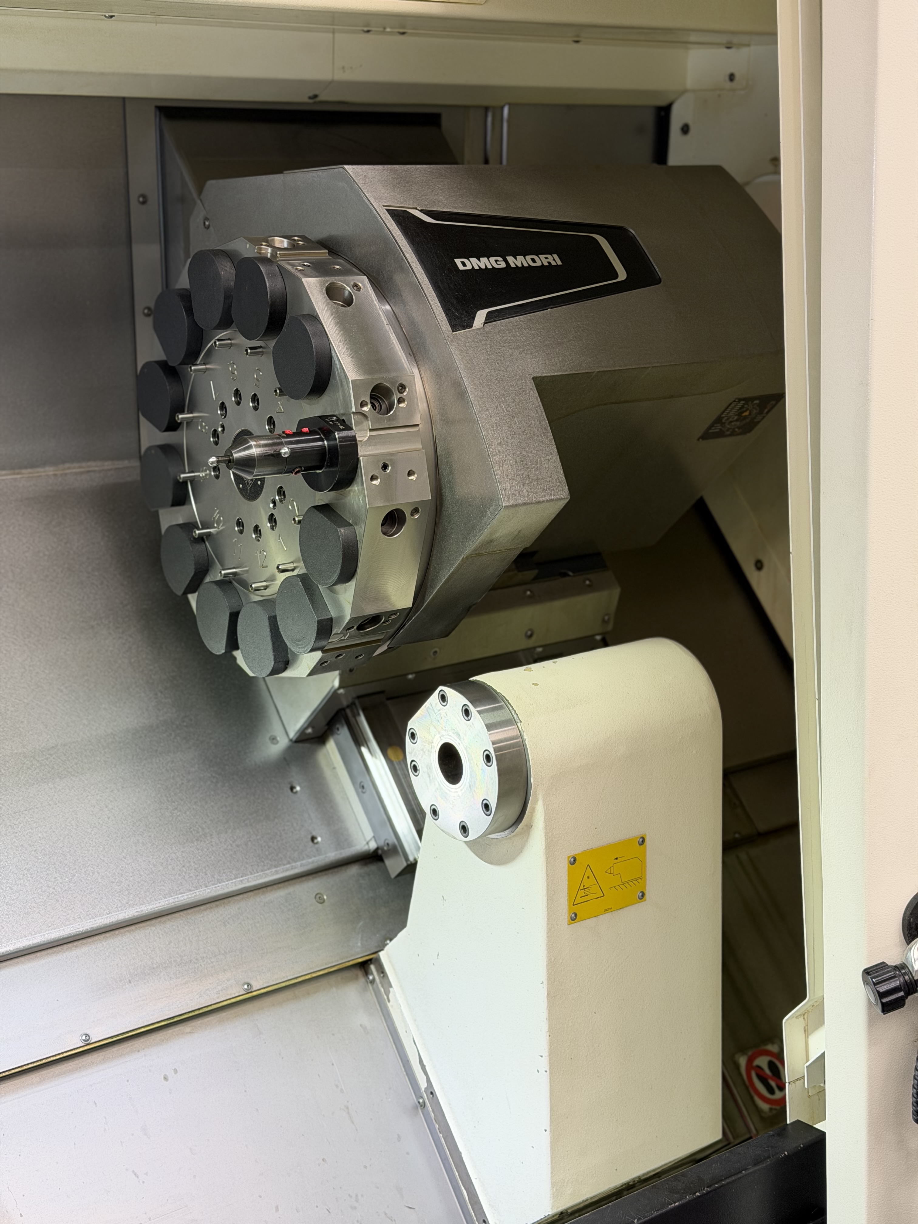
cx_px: 459
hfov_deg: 30.3
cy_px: 612
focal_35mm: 48
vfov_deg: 39.7
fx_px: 1697
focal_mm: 6.76
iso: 100
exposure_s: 1/60
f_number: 1.78
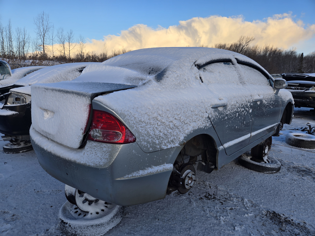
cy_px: 118
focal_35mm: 23
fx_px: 209
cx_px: 158
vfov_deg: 58.9
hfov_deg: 73.9
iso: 25
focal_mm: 5.4
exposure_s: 1/857
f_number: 1.8
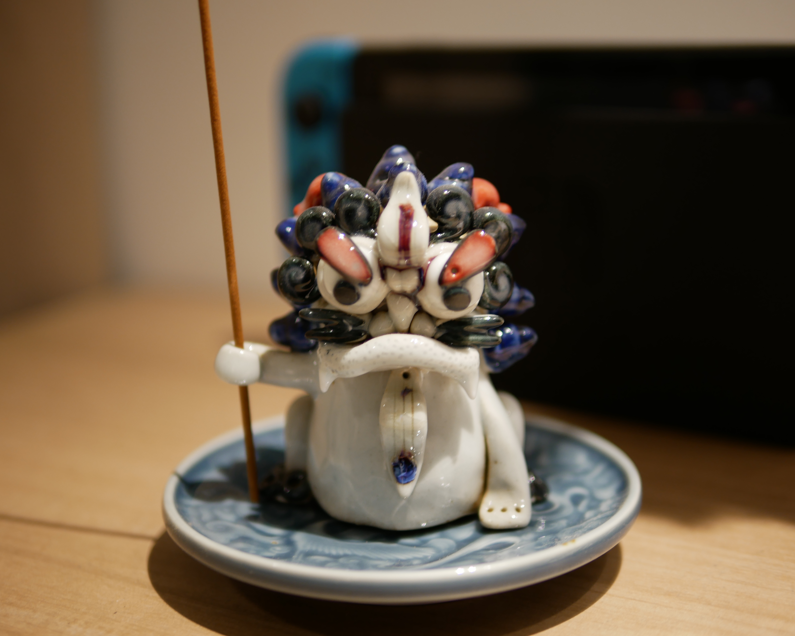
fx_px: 1247
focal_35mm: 53
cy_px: 315
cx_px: 384
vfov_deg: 28.6
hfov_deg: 35.4
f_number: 1.4
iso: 200
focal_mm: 25
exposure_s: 1/10
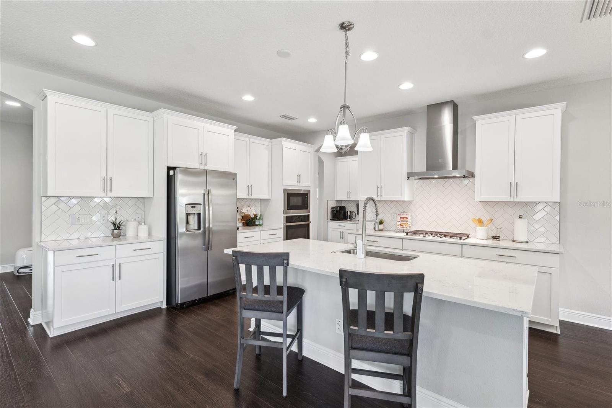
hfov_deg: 96.7
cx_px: 306
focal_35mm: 16
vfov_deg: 73.7
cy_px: 204
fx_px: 272
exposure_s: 1/8
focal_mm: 16
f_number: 8
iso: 400
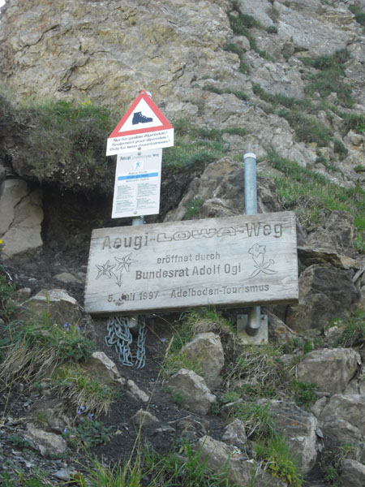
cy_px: 244
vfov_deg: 36.8
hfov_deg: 28.0
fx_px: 731
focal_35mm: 52
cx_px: 182
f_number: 5
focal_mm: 9.3
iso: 100
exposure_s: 1/82
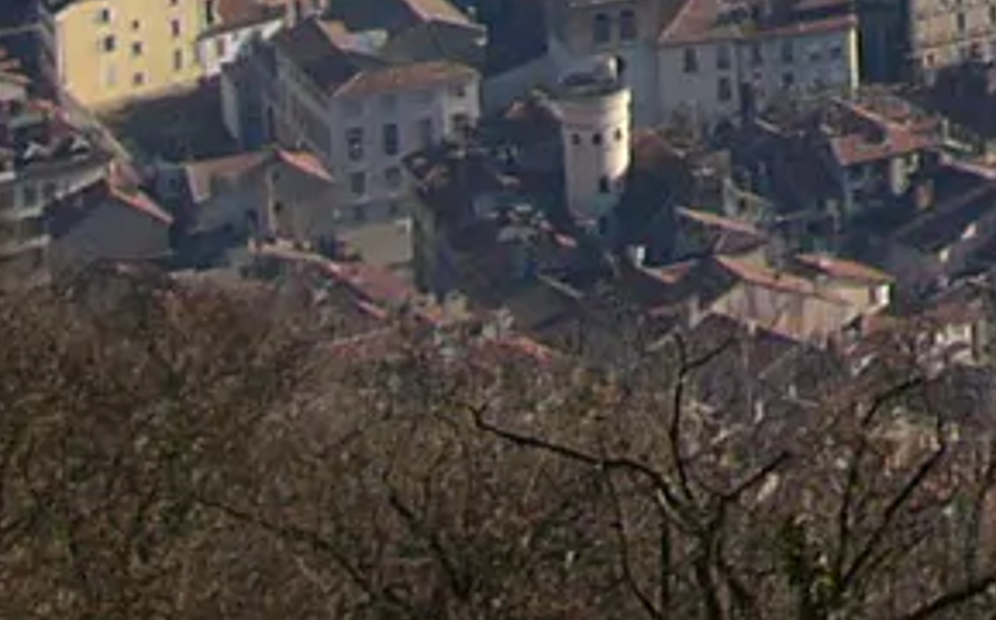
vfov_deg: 4.4
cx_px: 1847
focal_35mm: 282
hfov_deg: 7.2
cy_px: -1392
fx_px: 7647
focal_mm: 8
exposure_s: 1/500
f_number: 4.6
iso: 50
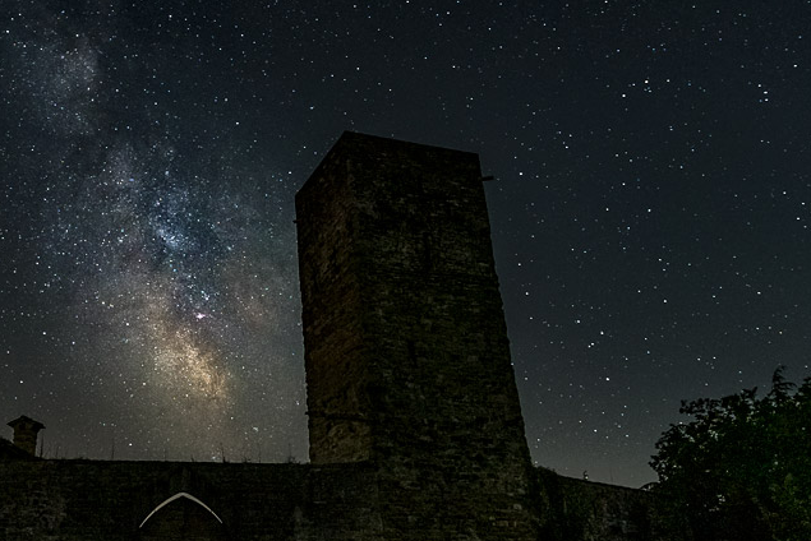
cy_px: 304
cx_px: 201
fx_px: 766
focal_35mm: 34
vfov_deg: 38.9
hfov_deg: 53.2
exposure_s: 15
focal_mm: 18
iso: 4000
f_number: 4
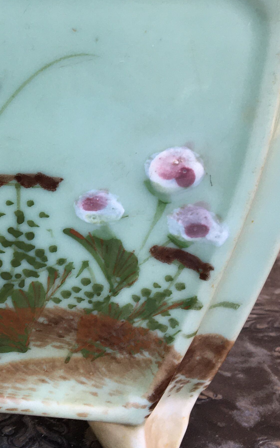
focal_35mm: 69
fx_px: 842
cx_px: -18
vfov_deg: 29.3
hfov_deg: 18.3
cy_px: 116
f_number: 2.2
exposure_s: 1/100
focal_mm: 4.15
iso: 40
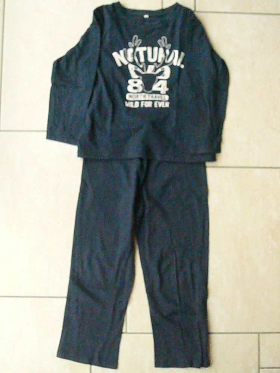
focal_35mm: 42
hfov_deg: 34.3
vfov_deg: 44.8
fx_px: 453
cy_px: 186
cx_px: 140
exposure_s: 1/125
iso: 3200
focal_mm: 6.9
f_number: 10
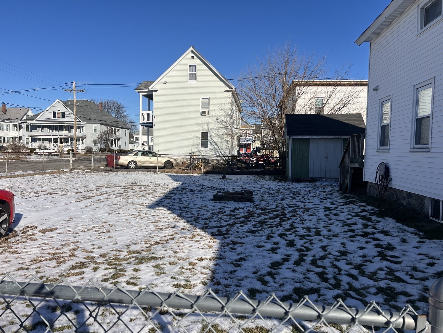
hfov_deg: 67.3
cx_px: 222
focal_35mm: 26
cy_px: 166
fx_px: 333
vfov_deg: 53.1
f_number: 1.5
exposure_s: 1/6993
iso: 50
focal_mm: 5.7
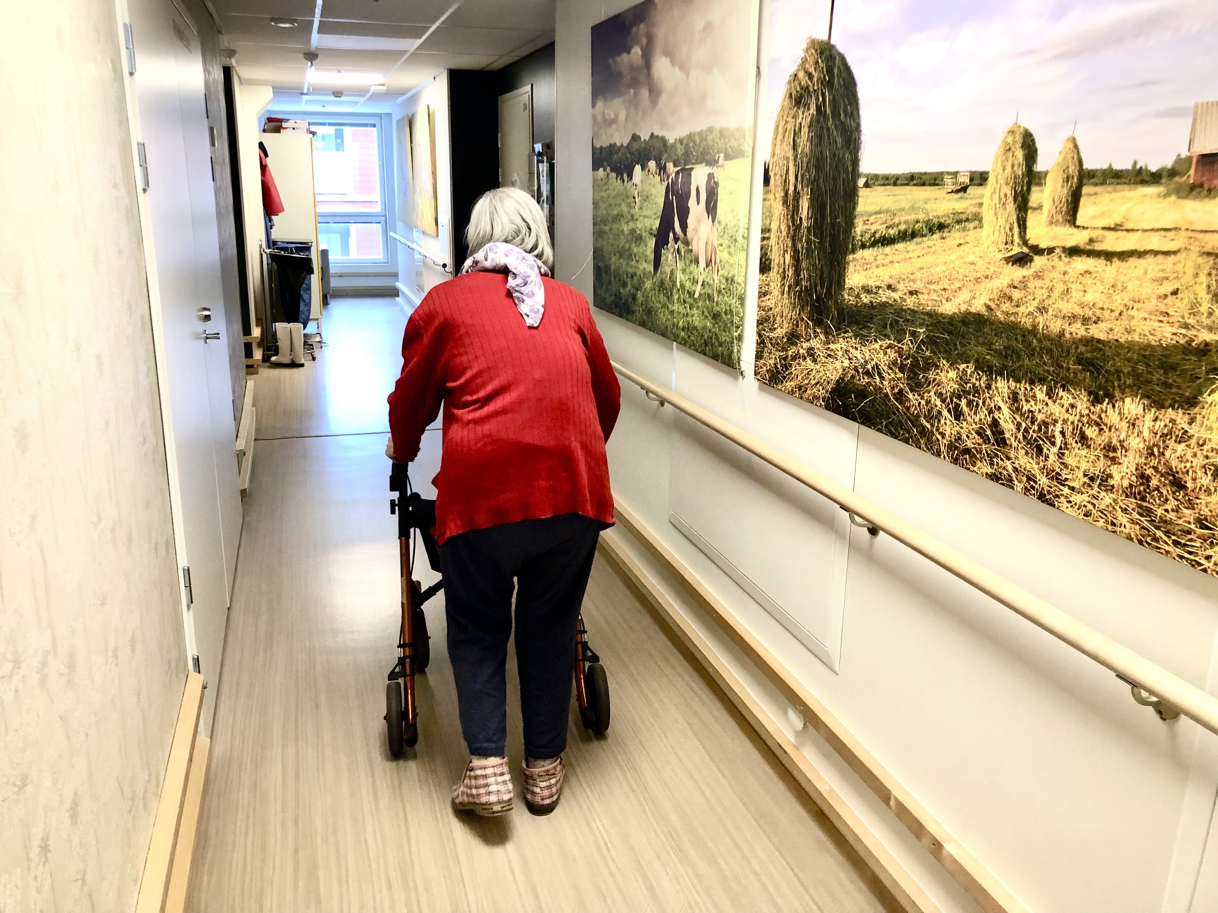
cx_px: 609
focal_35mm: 28
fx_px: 985
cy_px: 456
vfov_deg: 49.7
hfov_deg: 63.4
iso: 40
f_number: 1.8
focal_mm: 3.99
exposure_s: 1/25
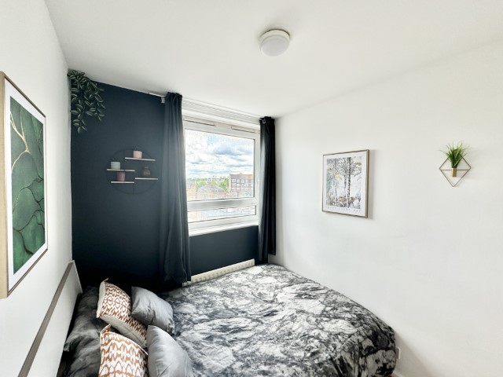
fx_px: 203
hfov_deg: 102.1
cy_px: 188
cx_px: 252
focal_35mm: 14
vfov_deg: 85.7
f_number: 2.2
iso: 40
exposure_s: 1/181
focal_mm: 2.22
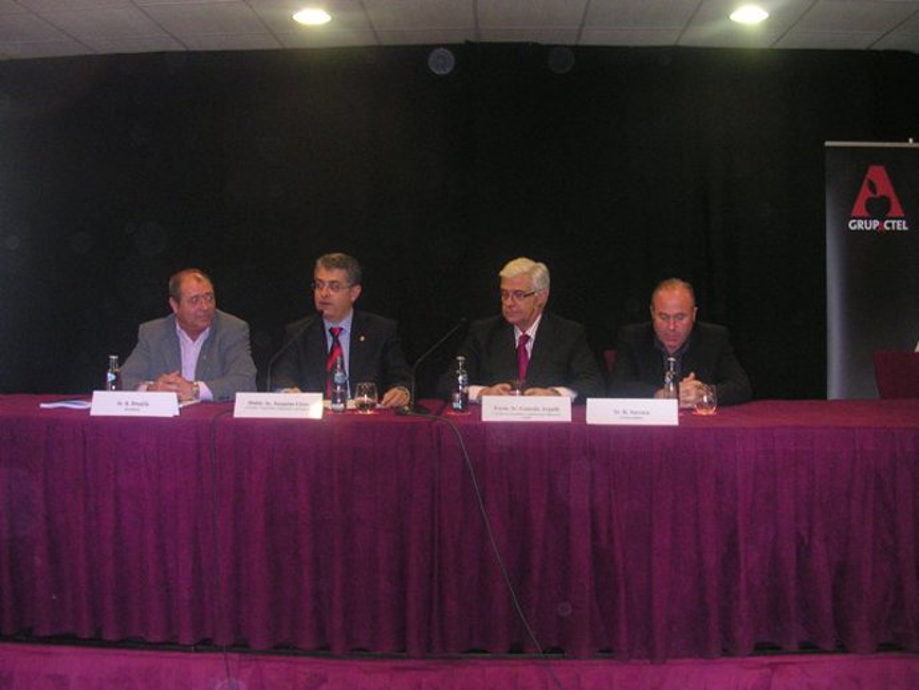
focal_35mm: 37
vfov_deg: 38.7
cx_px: 460
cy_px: 345
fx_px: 983
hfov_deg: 50.1
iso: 400
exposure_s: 1/60
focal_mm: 5.6
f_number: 2.7
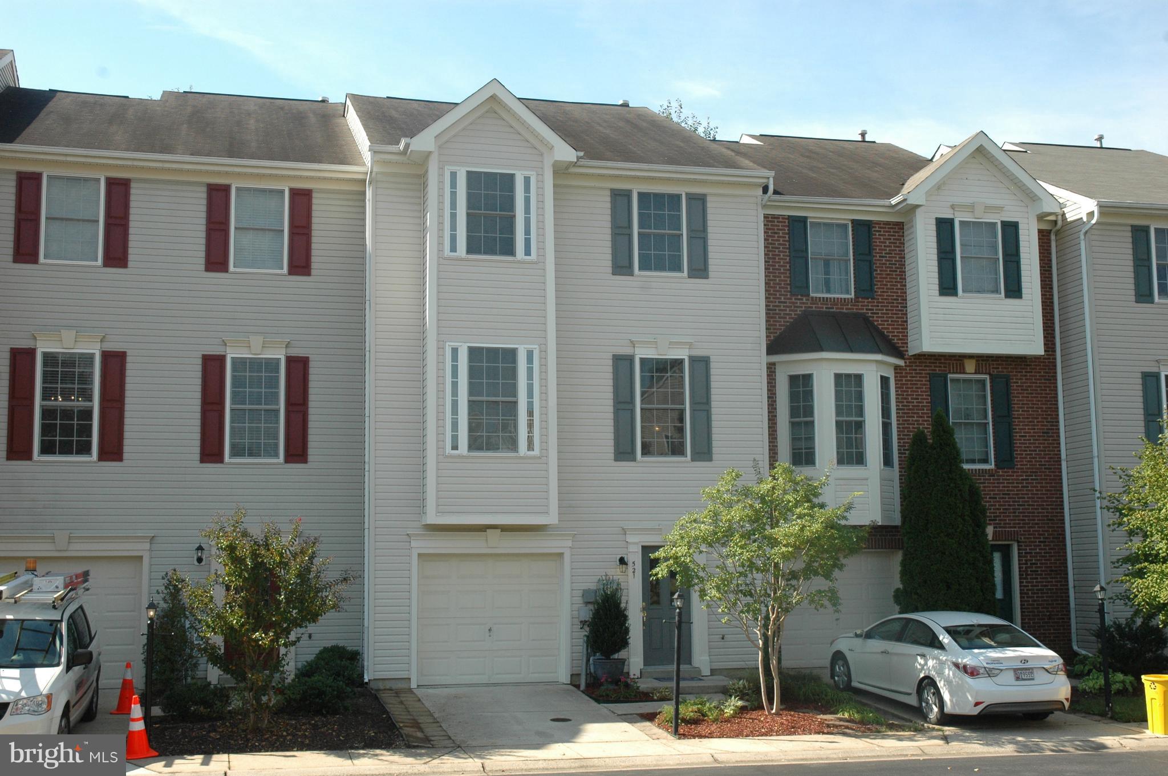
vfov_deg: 30.8
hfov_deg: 45.0
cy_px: 388
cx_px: 584
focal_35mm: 44
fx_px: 1410
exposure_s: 1/400
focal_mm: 29
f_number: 10
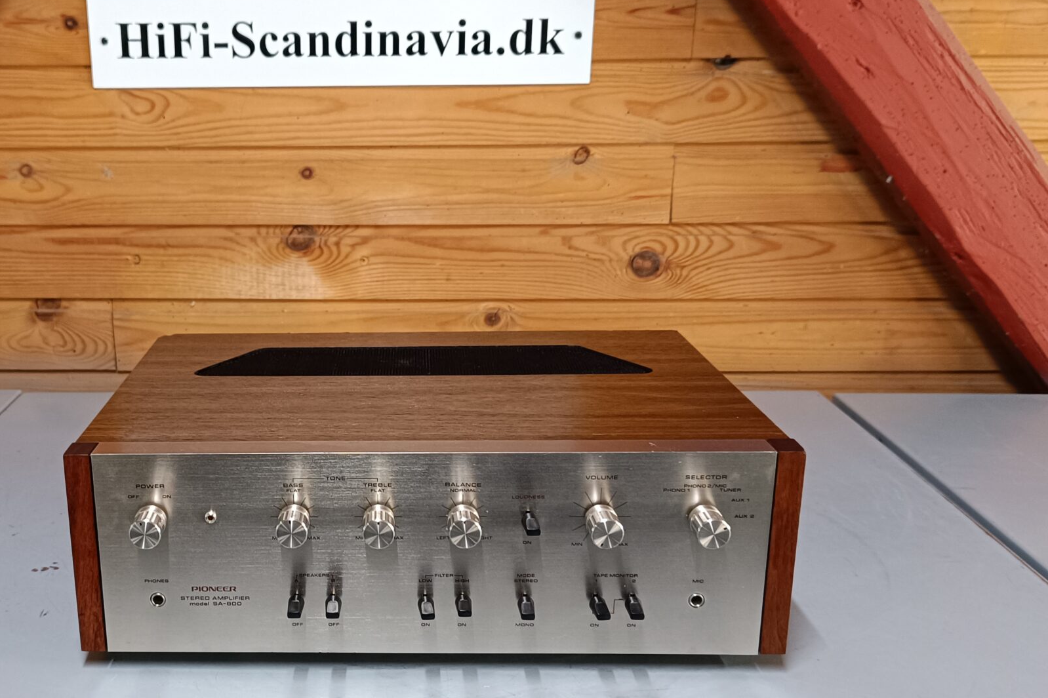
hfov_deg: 47.5
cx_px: 334
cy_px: 399
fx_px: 1164
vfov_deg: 33.3
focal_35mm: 40
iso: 590
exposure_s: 1/33.3
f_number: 1.88
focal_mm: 5.59
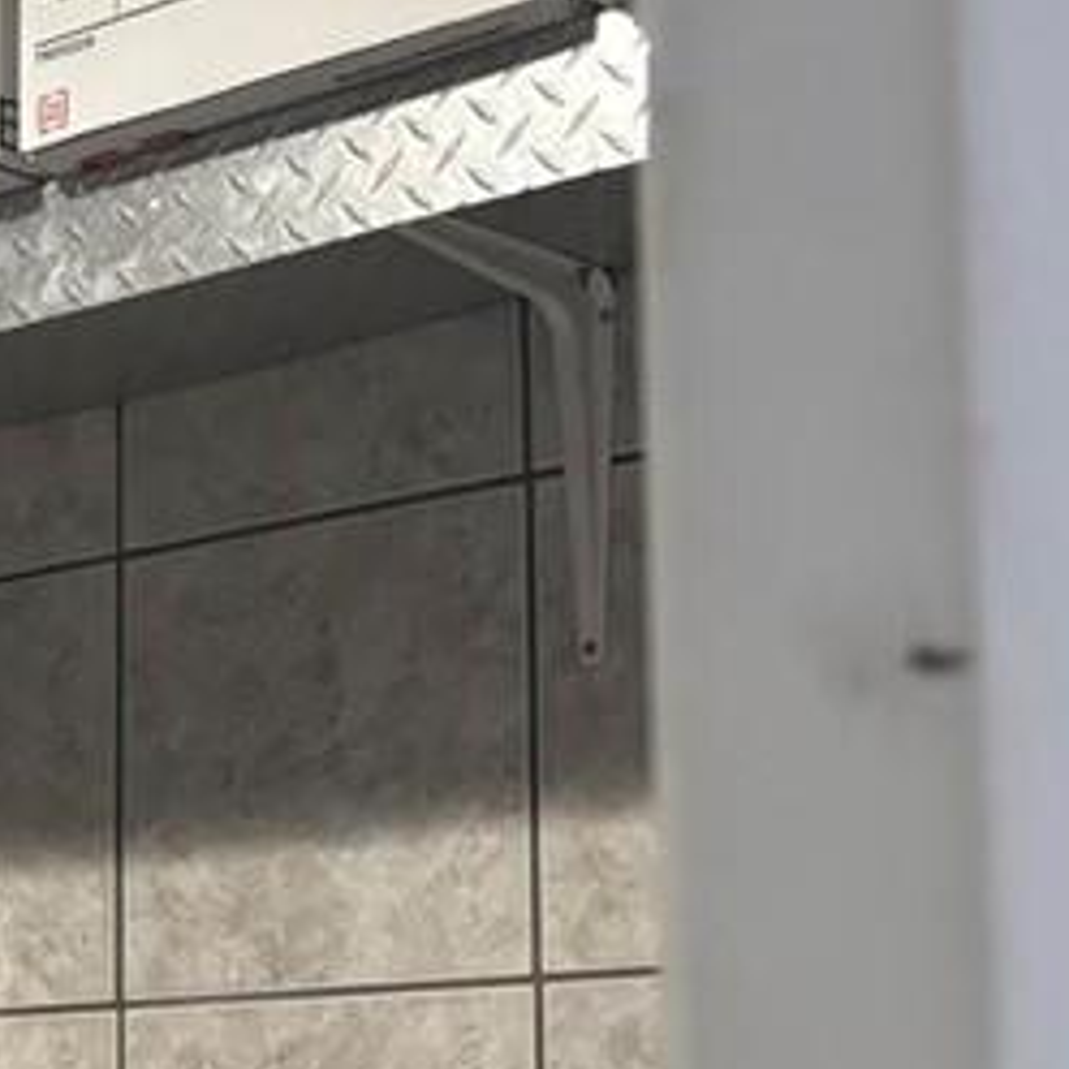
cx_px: -573
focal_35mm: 95
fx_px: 3319
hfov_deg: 16.5
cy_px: 957
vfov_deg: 18.0
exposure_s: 1/60
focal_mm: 5.96
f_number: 1.6
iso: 400
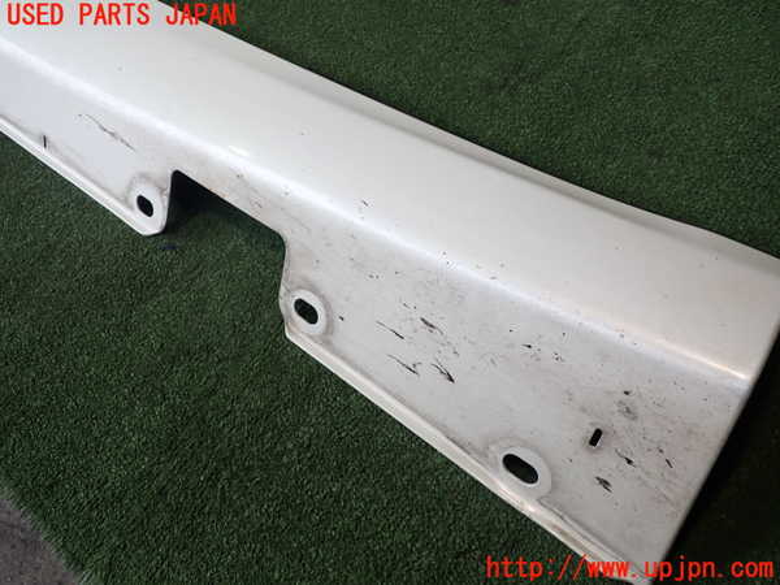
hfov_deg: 60.0
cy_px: 292
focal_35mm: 30
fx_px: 676
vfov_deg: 46.8
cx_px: 390
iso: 200
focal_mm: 5.4
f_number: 2.3
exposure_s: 1/125
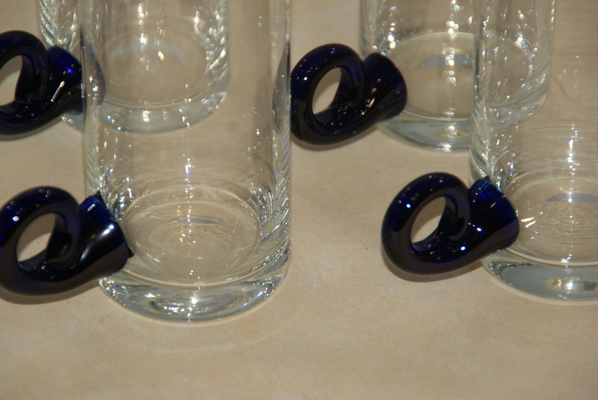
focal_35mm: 300
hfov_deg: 6.9
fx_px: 4989
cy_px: 200
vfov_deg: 4.6
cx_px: 299
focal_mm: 200
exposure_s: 1/125
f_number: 6.3
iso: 400
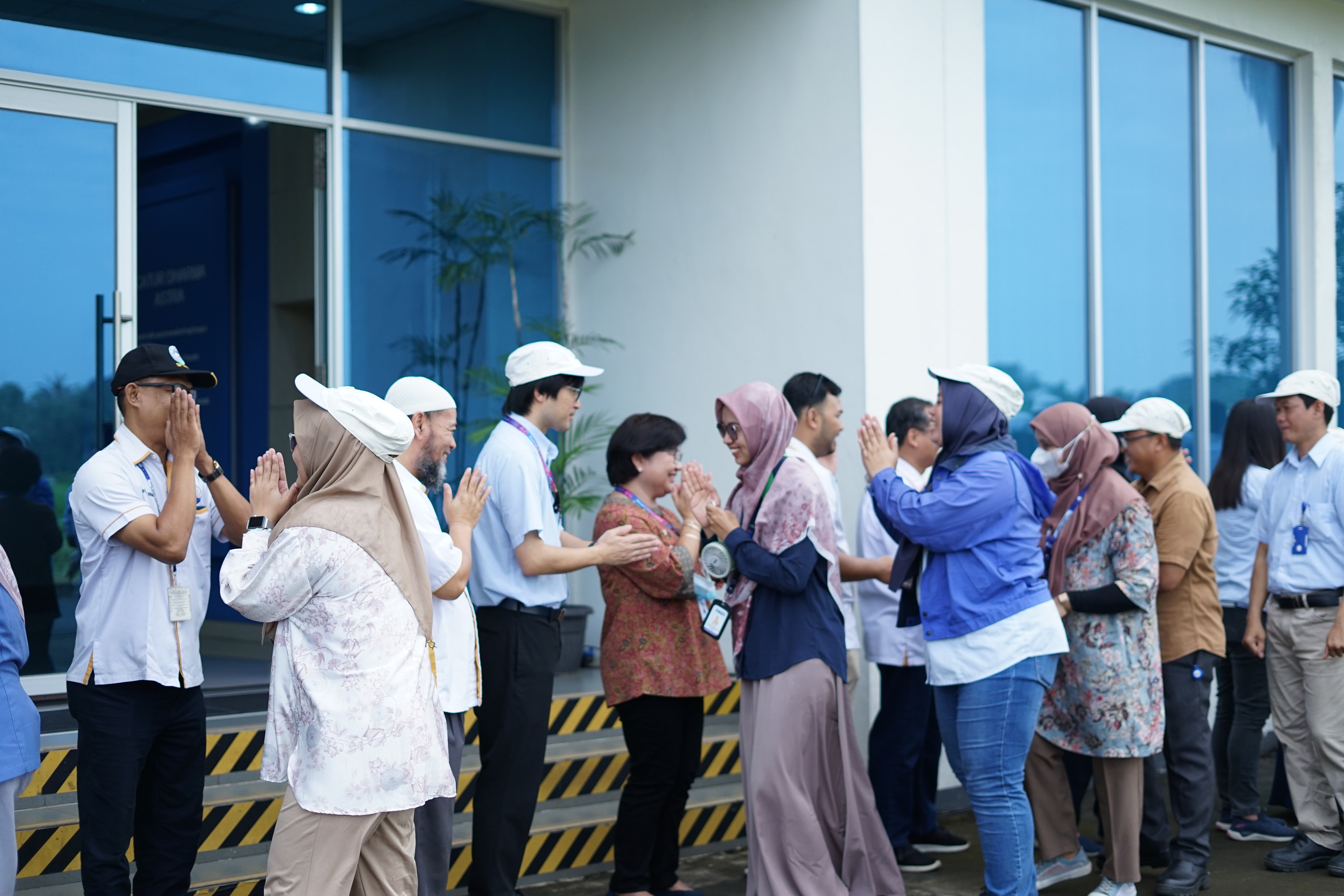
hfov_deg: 39.6
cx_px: 672
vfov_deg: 27.0
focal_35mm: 50
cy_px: 448
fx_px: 1867
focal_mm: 50
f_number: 2.2
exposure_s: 1/1600
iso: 400
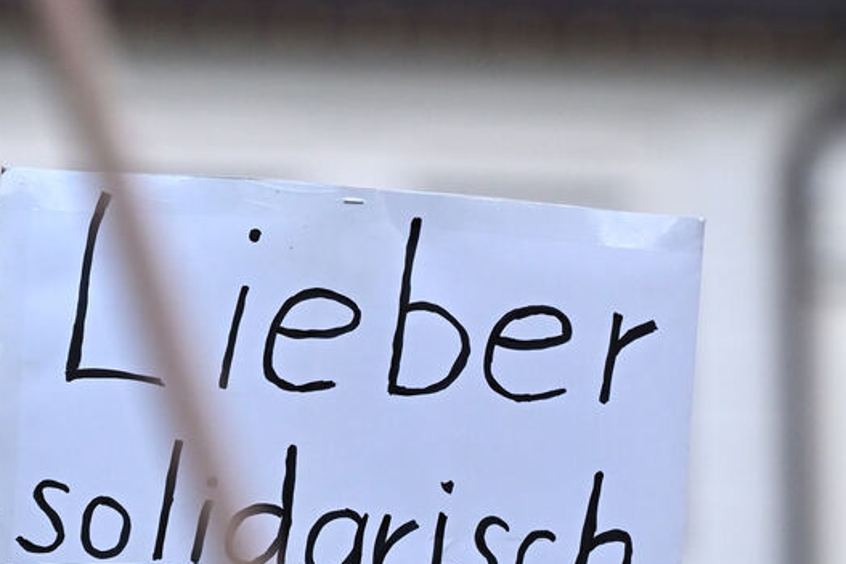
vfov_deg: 4.2
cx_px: 528
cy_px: 570
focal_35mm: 330
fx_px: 7752
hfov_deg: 6.2
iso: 1250
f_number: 2.8
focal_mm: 145
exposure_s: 1/320
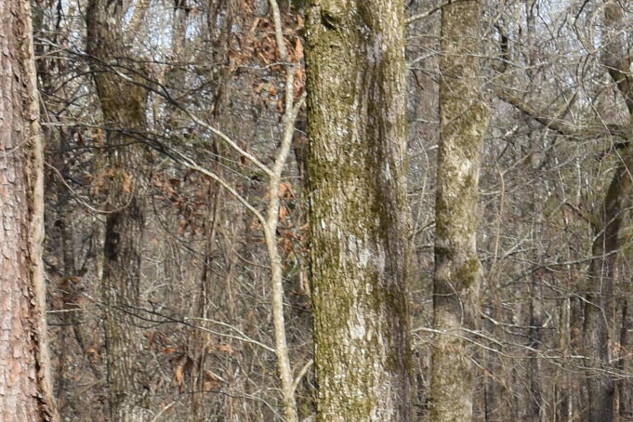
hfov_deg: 10.7
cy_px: 658
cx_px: 925
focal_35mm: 185
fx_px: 3253
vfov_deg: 7.3
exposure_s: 1/125
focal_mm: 28
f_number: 8
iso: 100
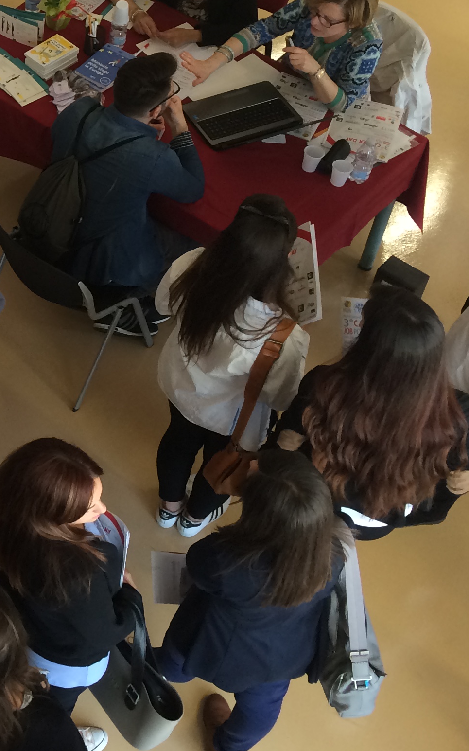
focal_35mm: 65
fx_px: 1329
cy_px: 169
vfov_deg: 30.9
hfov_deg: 17.9
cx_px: -239
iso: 50
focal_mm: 4.15
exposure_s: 1/33
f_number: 2.2
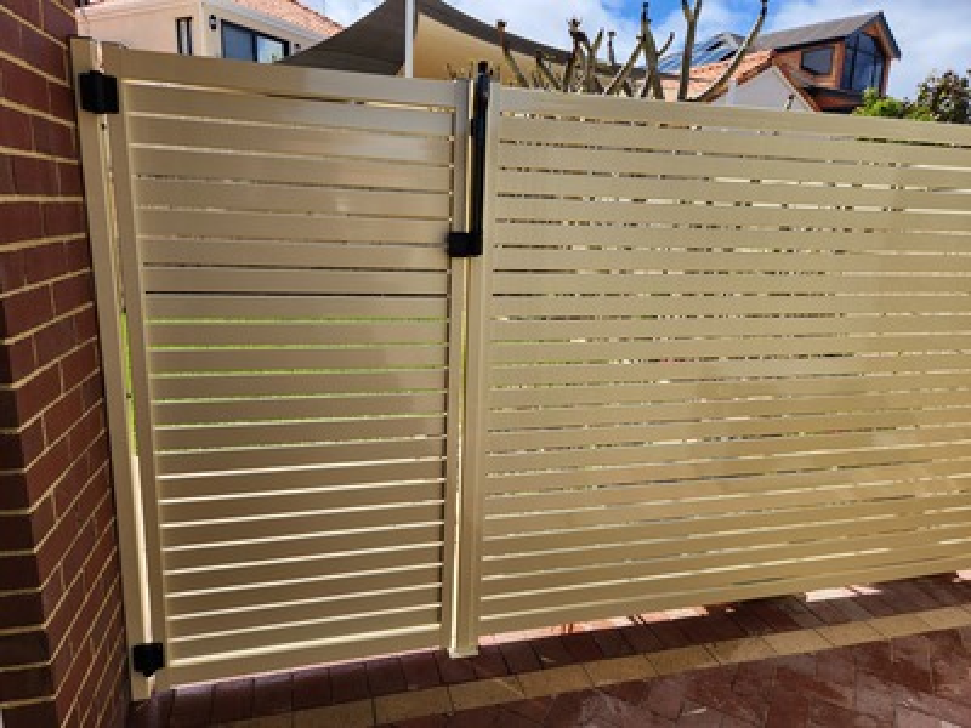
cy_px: 364
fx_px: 645
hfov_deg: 73.9
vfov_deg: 58.9
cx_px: 486
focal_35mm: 23
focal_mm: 5.4
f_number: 1.8
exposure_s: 1/1248
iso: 20
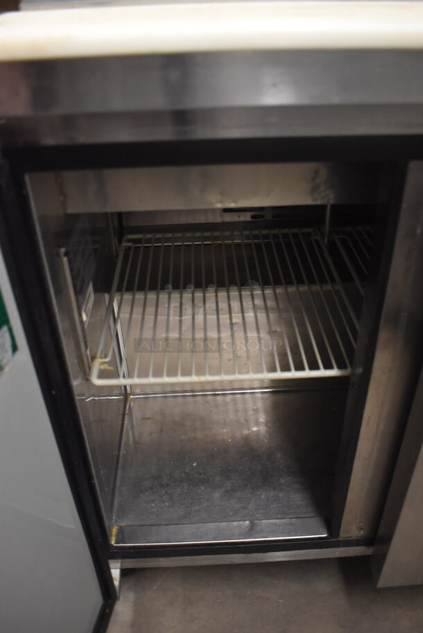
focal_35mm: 30
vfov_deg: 61.9
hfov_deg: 43.7
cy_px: 316
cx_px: 212
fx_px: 528
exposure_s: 1/30
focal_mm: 20
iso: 1100
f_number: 3.5
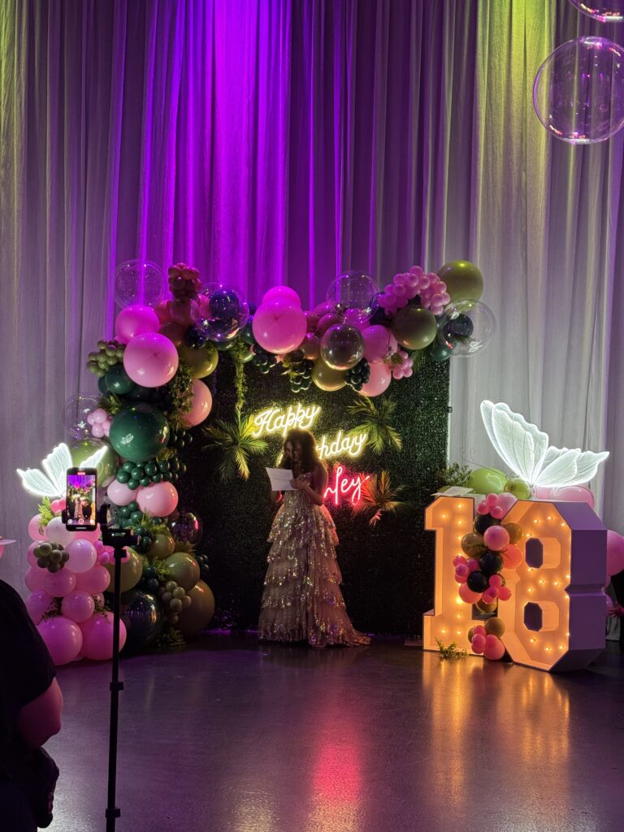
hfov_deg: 30.3
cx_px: 312
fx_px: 1154
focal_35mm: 48
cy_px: 416
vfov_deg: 39.7
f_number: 1.78
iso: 64
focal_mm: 6.76
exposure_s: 1/60
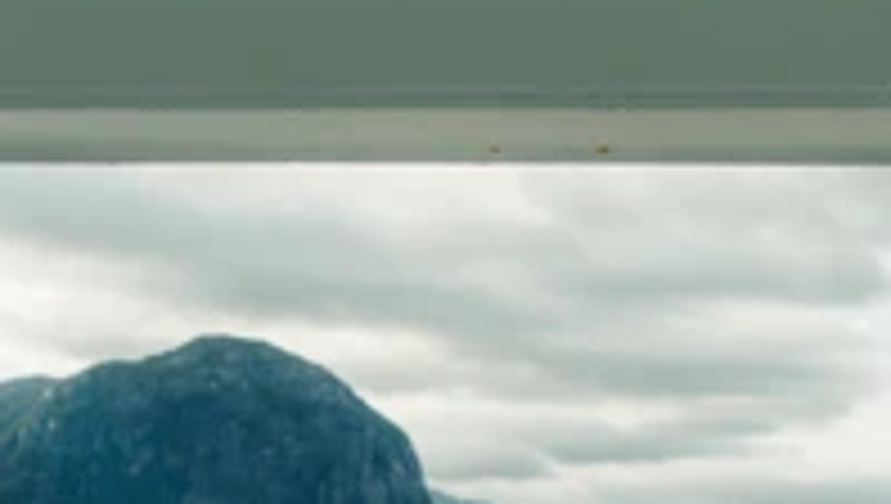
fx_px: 1798
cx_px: 734
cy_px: 693
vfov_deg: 15.1
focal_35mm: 76
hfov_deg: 27.2
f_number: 4
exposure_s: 1/250
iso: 80
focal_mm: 24
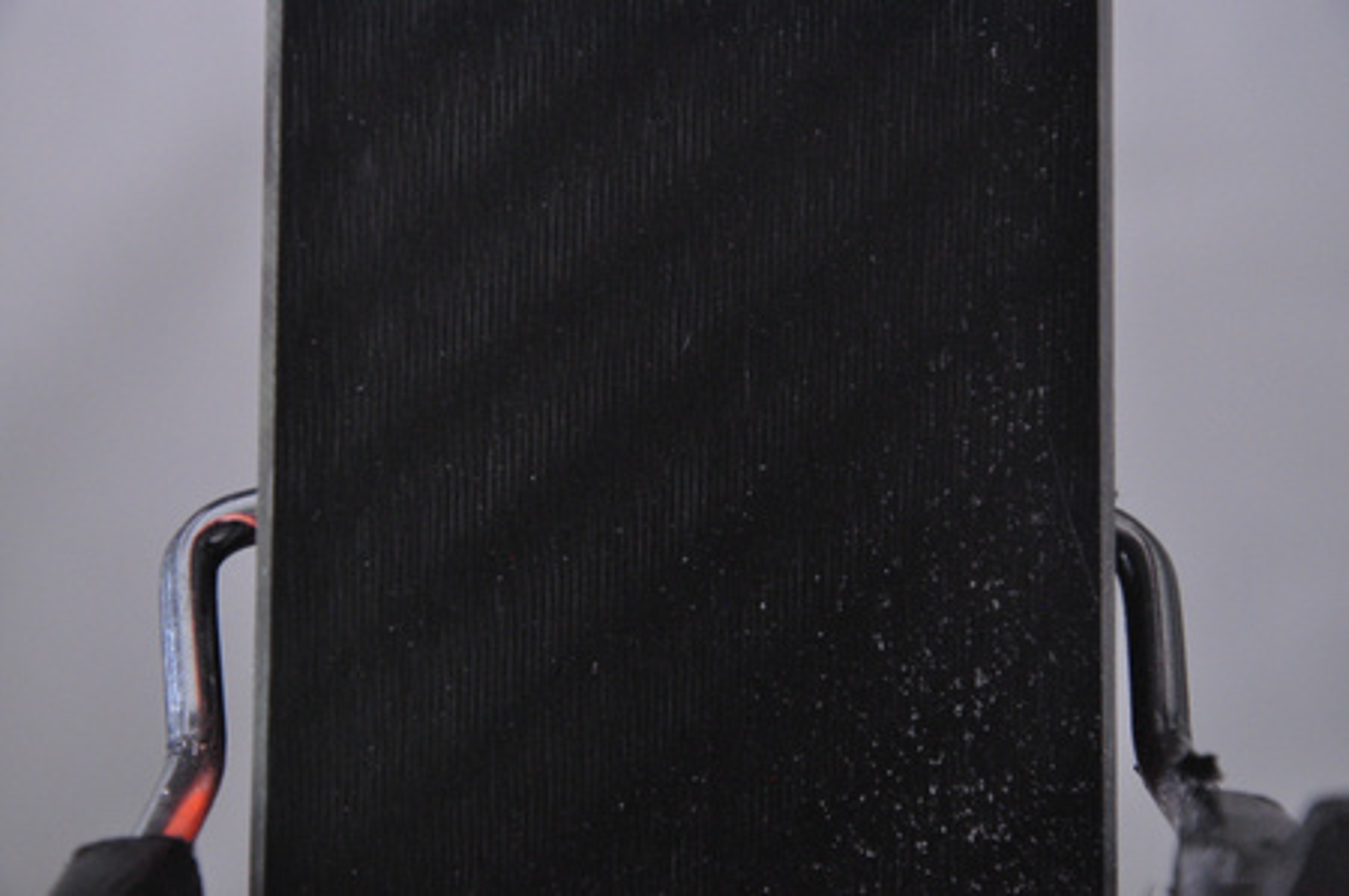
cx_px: 674
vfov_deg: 8.7
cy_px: 448
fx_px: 5895
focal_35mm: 158
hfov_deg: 13.1
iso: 3200
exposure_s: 1/125
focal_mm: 105
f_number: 9.5
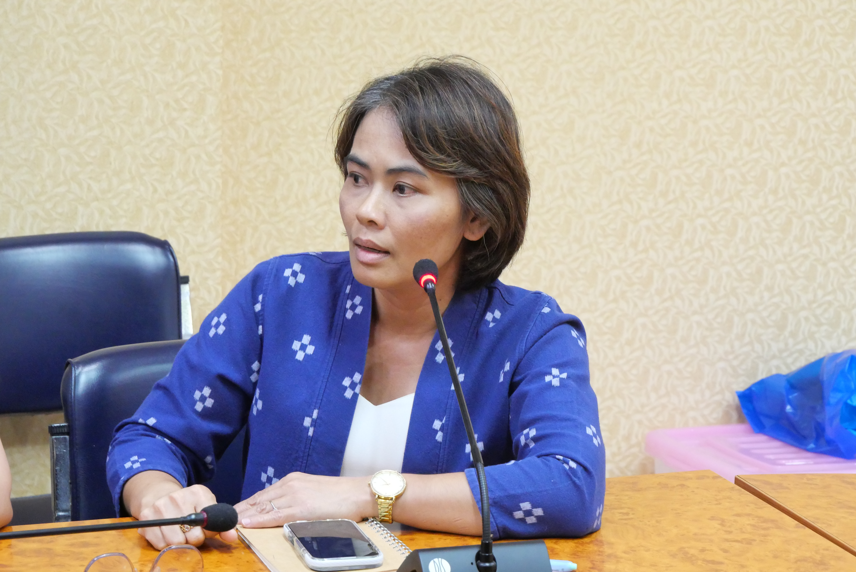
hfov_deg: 17.9
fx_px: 2712
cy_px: 286
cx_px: 428
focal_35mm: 114
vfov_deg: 12.0
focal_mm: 55
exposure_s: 1/15
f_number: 7.1
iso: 3200
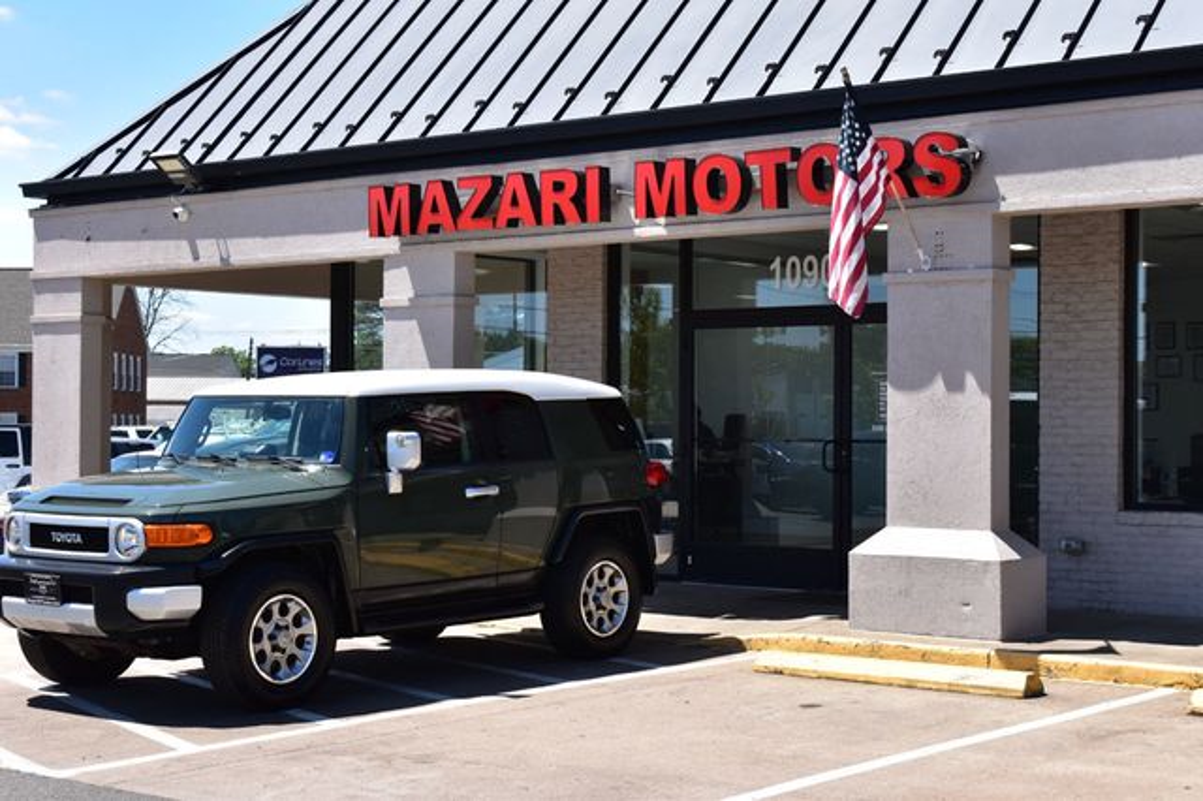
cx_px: 602
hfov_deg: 33.4
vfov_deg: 22.6
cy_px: 400
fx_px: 2004
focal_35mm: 60
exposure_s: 1/500
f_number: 11
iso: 400
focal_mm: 40
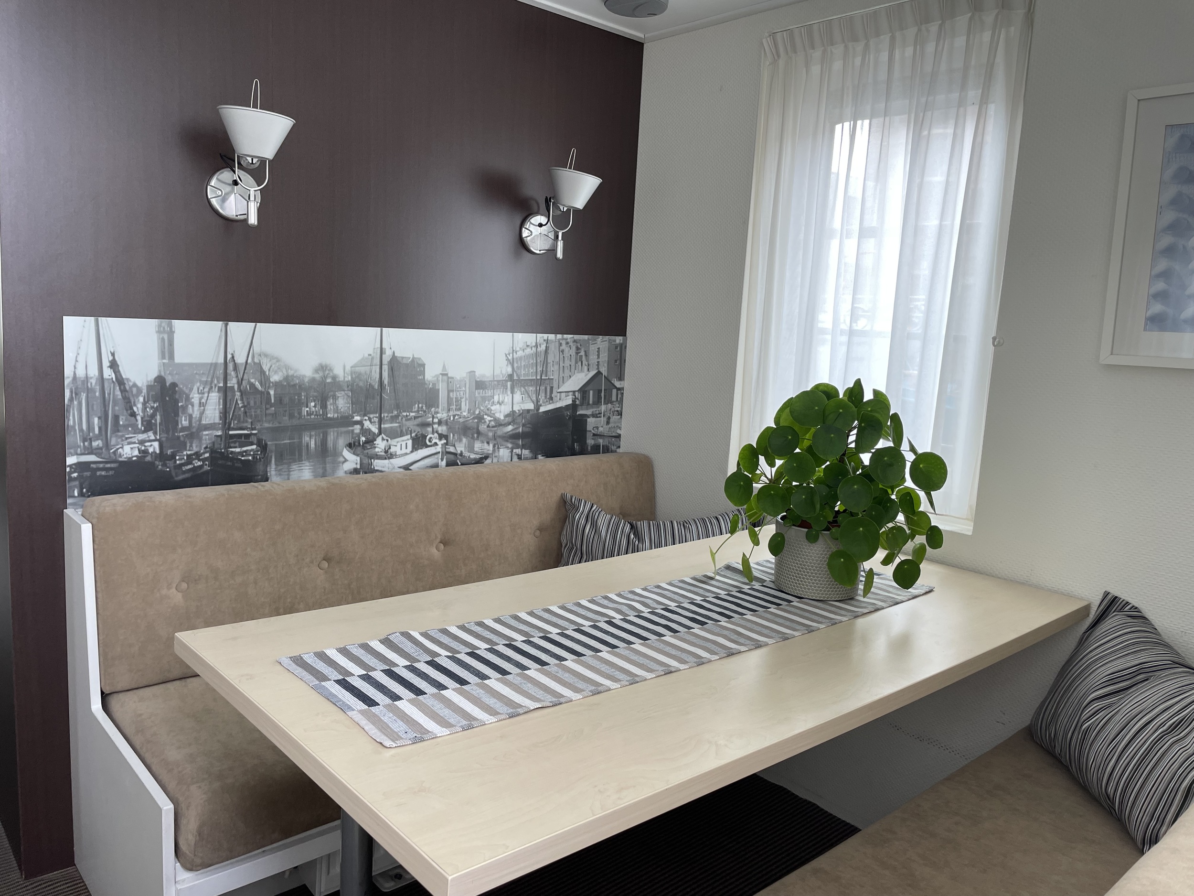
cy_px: 448
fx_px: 897
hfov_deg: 67.3
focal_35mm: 26
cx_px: 597
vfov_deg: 53.1
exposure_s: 1/121
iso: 80
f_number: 1.6
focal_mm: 4.2
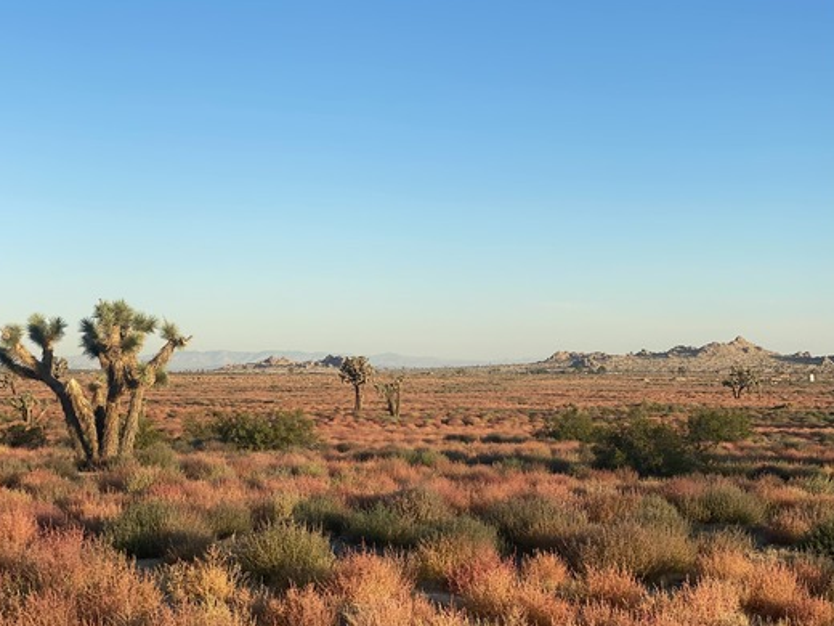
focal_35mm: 57
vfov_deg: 25.7
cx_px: 380
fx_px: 1373
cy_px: 335
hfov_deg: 33.8
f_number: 2
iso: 20
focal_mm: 6
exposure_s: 1/959
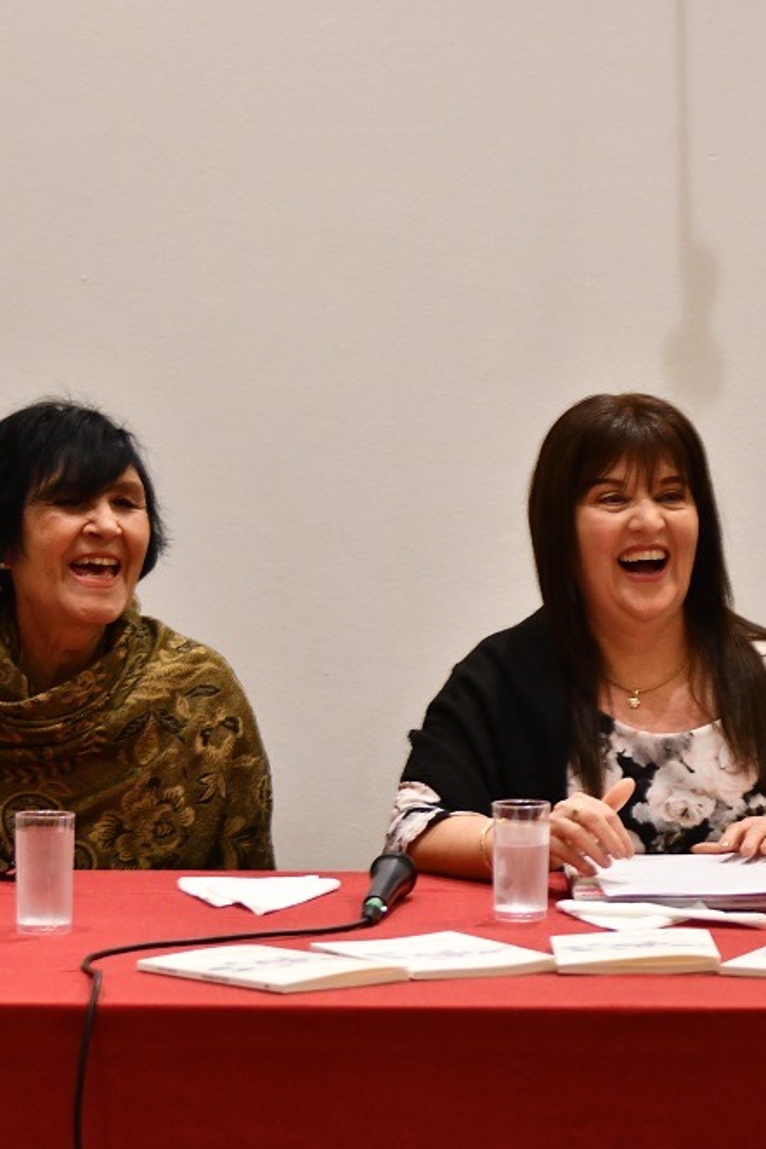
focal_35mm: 169
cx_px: 577
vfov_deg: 12.2
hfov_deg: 8.1
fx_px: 5393
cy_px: 574
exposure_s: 1/100
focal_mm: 75
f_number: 5
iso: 1600
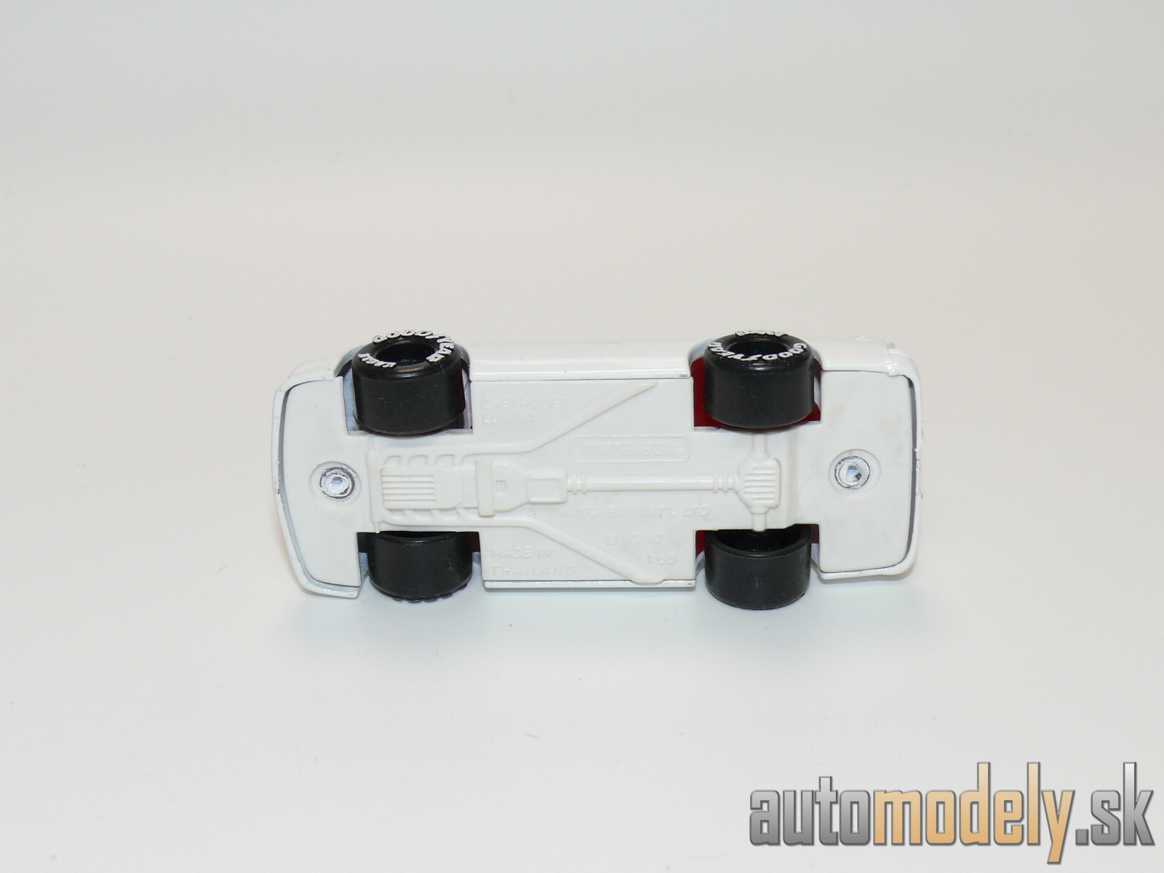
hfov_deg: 30.7
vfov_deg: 23.3
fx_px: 2118
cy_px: 436
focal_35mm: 63
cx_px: 582
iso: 100
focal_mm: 10.3
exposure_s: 1/30
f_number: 4
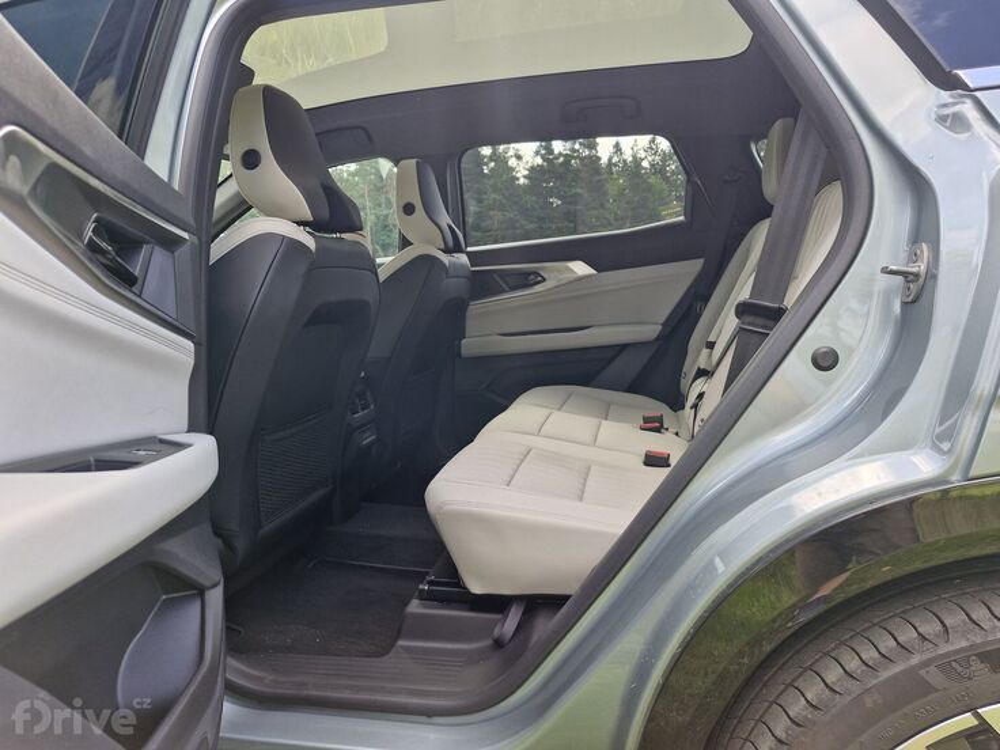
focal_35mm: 23
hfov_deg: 73.9
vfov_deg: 58.9
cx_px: 500
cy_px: 375
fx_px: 664
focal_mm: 5.54
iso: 50
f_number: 1.8
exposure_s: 1/180
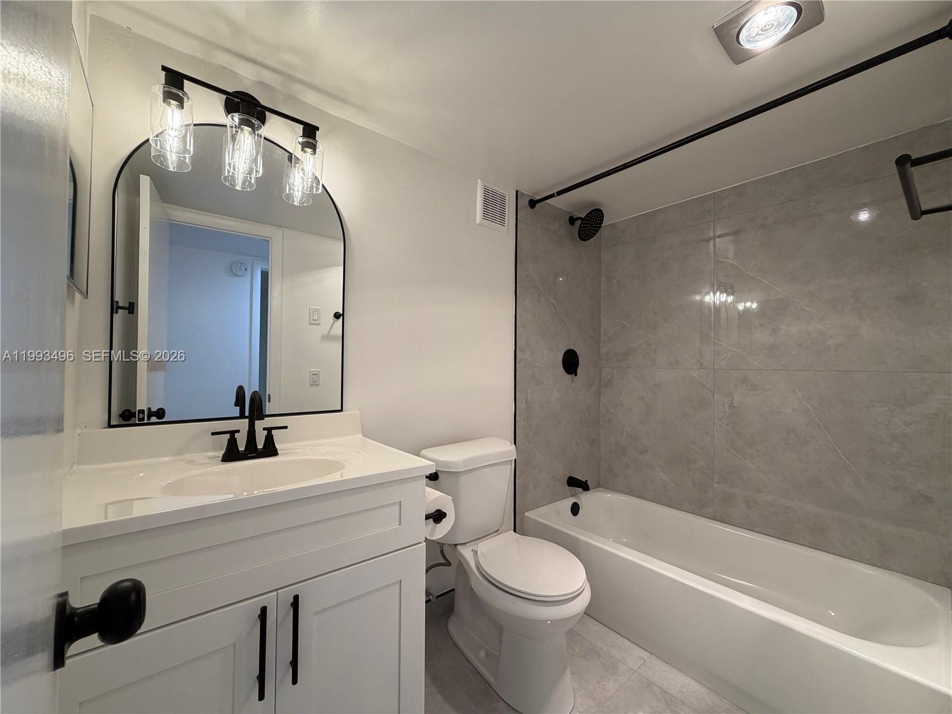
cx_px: 476
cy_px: 357
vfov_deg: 85.7
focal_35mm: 14
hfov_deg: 102.1
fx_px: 385
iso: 80
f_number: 2.2
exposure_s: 1/120
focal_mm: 2.22
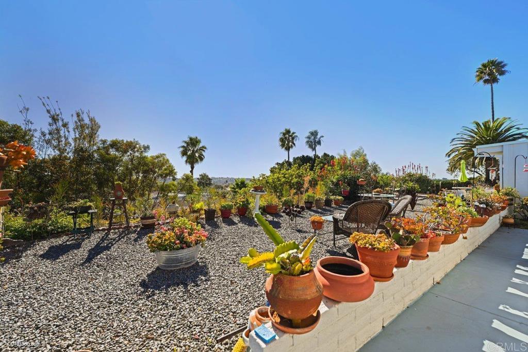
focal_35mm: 14
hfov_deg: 104.3
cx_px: 264
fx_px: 205
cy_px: 176
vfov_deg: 81.2
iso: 100
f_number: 6.3
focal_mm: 14
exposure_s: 1/125
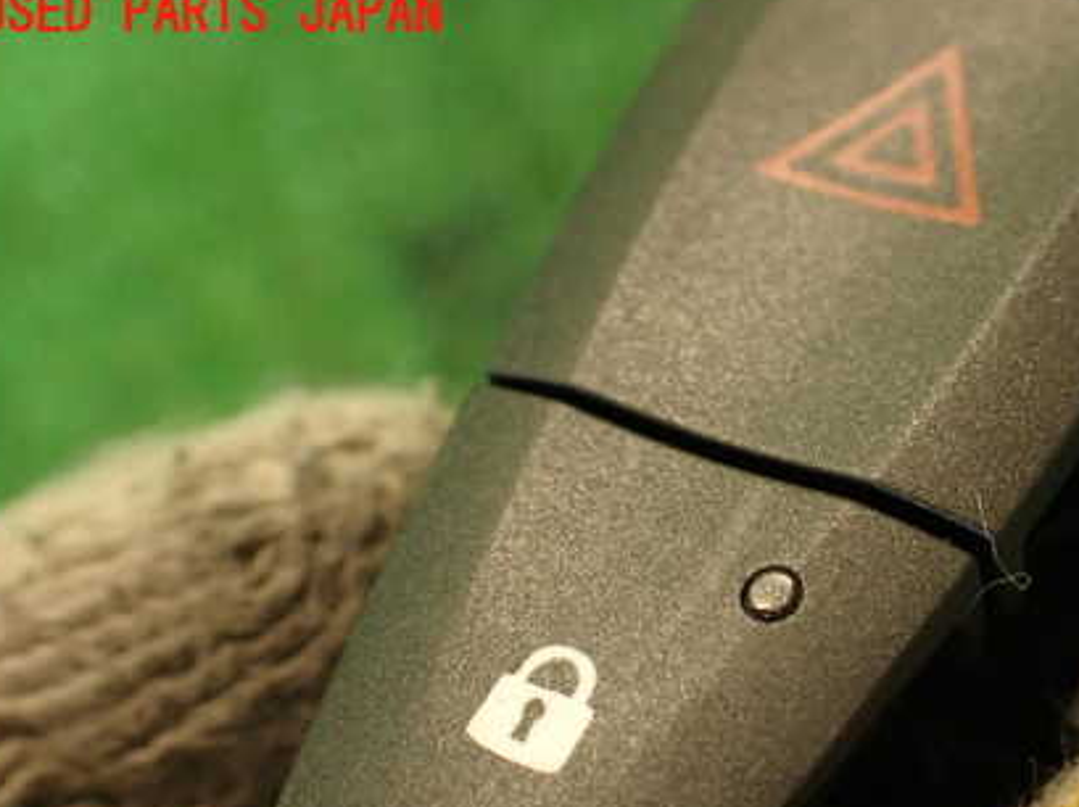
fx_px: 1464
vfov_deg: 30.5
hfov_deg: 39.8
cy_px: 575
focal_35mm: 47
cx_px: 755
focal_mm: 5.79
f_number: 2.4
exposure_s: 1/30
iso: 250
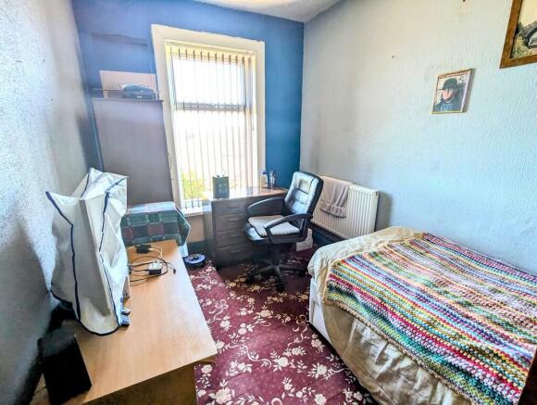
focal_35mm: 16
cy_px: 202
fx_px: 249
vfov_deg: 78.3
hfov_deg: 94.4
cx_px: 268
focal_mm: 2.35
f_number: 2.2
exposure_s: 1/50
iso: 146
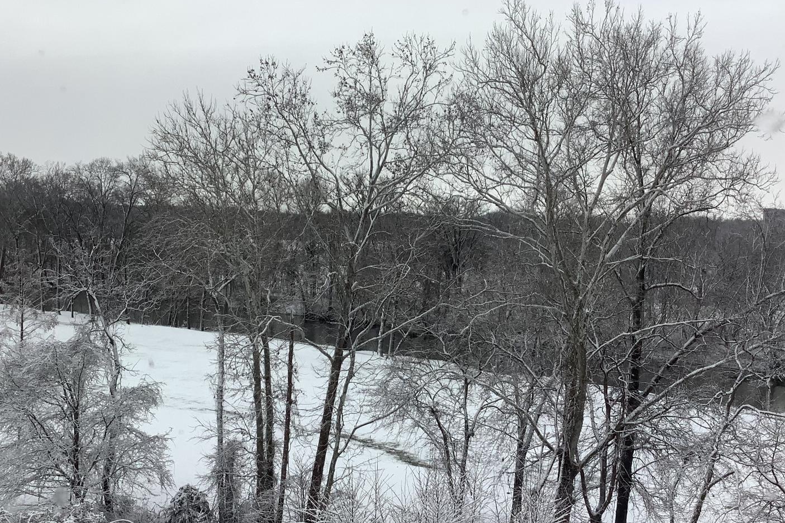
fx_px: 1025
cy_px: 281
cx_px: 367
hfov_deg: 41.9
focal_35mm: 47
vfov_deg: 28.6
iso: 25
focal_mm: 3.3
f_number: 2.4
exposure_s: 1/183
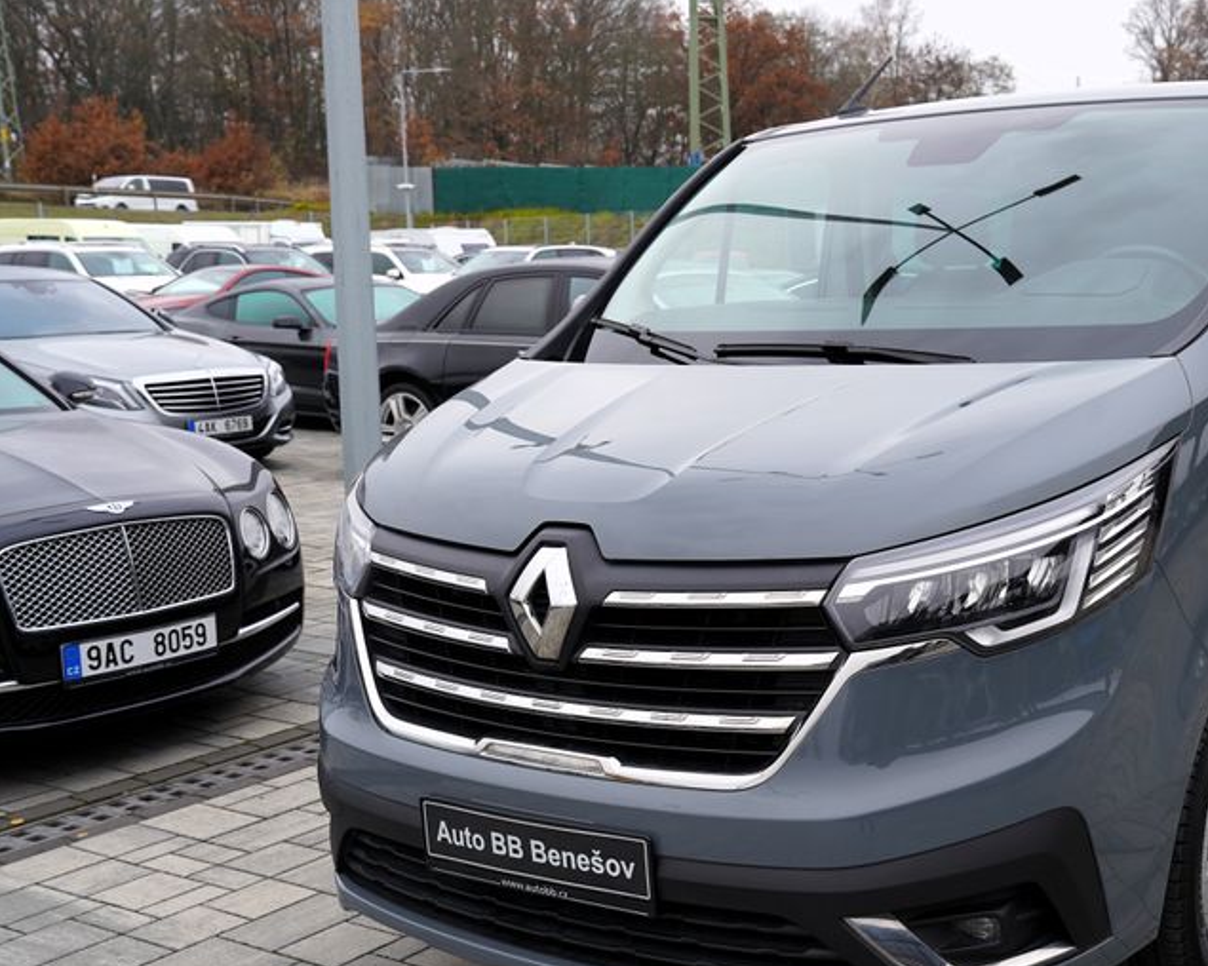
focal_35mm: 44
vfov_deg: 34.1
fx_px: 1573
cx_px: 940
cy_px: 547
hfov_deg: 40.5
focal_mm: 29
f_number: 5.6
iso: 100
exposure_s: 1/100
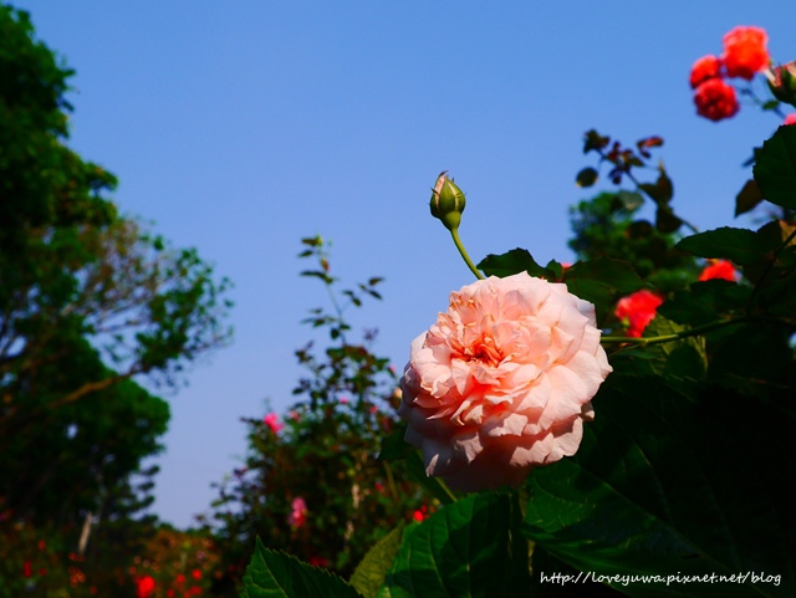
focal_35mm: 40
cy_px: 299
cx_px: 398
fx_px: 920
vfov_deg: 36.0
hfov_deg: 46.8
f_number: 9
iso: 160
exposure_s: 1/400
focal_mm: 20
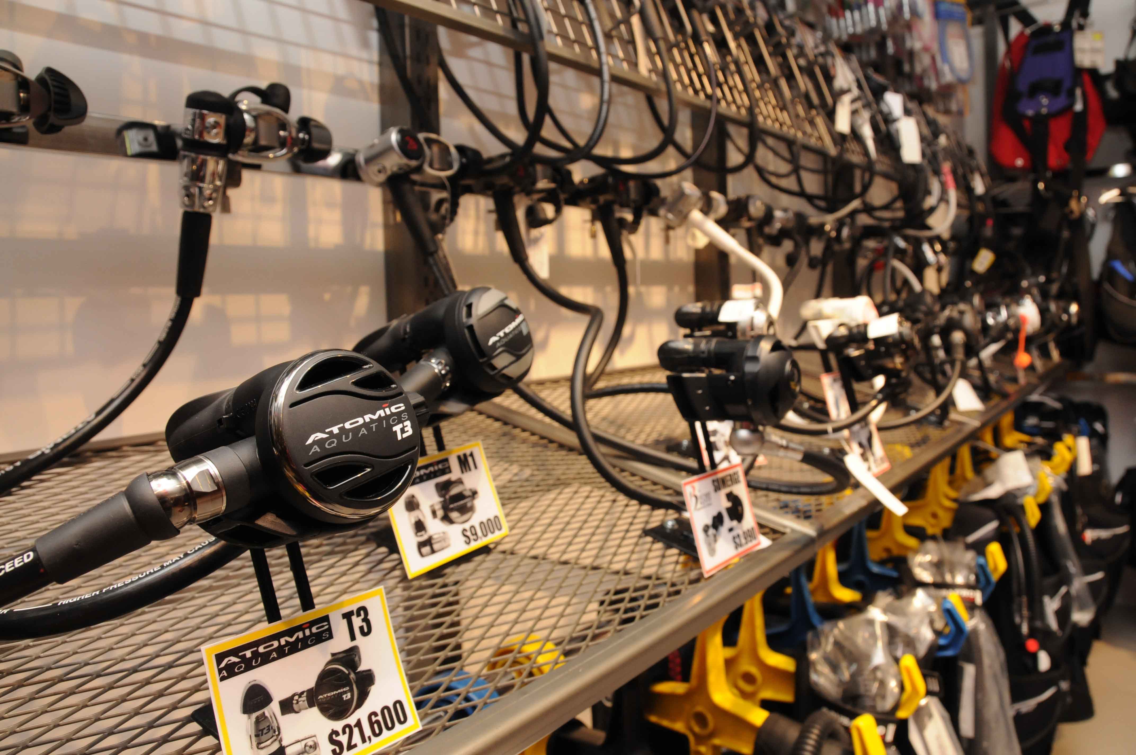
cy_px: 378
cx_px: 568
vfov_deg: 47.8
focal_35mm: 27
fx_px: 851
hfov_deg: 67.4
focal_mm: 18
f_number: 7.1
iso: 800
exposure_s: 1/60
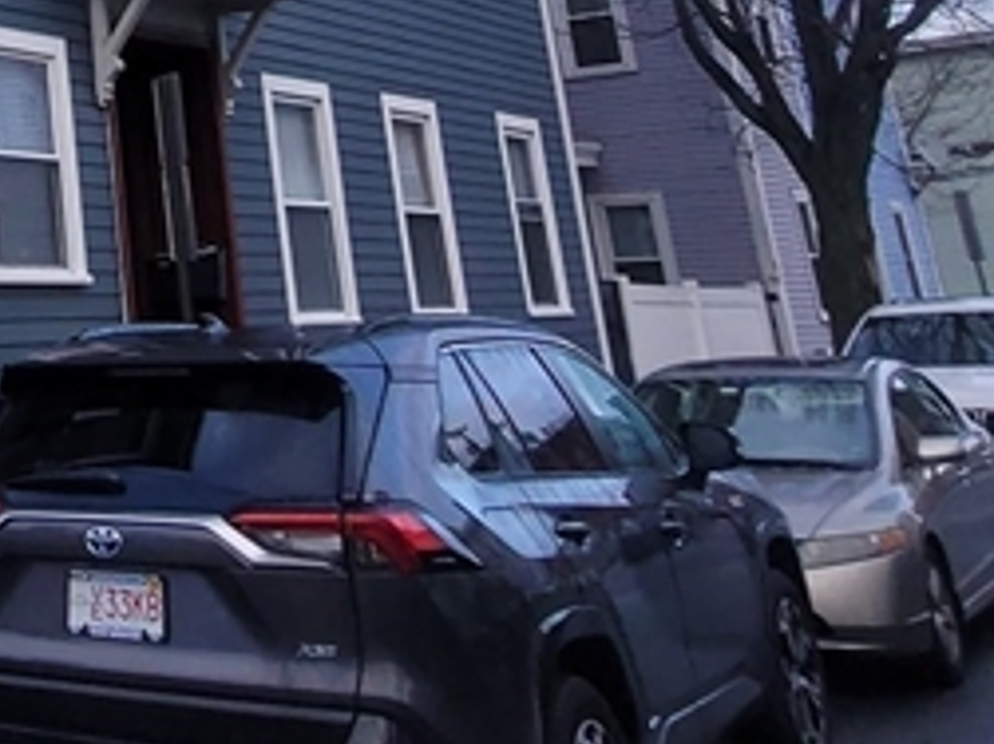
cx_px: -257
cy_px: -293
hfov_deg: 29.8
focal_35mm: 53
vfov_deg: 23.4
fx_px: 1521
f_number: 2.2
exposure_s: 1/548
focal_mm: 2.2
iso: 64
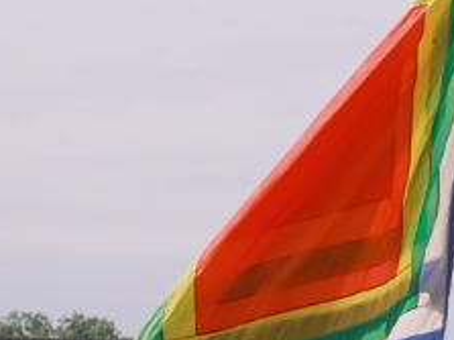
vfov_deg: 6.1
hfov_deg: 7.3
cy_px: 345
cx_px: 1309
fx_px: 3172
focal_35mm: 242
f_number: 4
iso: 200
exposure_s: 1/1100
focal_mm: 45
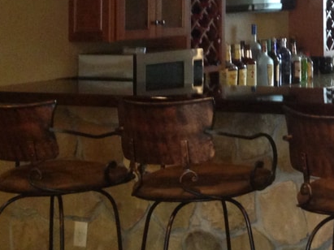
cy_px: -48
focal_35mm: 107
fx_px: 1032
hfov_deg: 17.3
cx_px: 432
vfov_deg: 13.5
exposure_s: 1/20
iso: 250
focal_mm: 4.13
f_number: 2.4
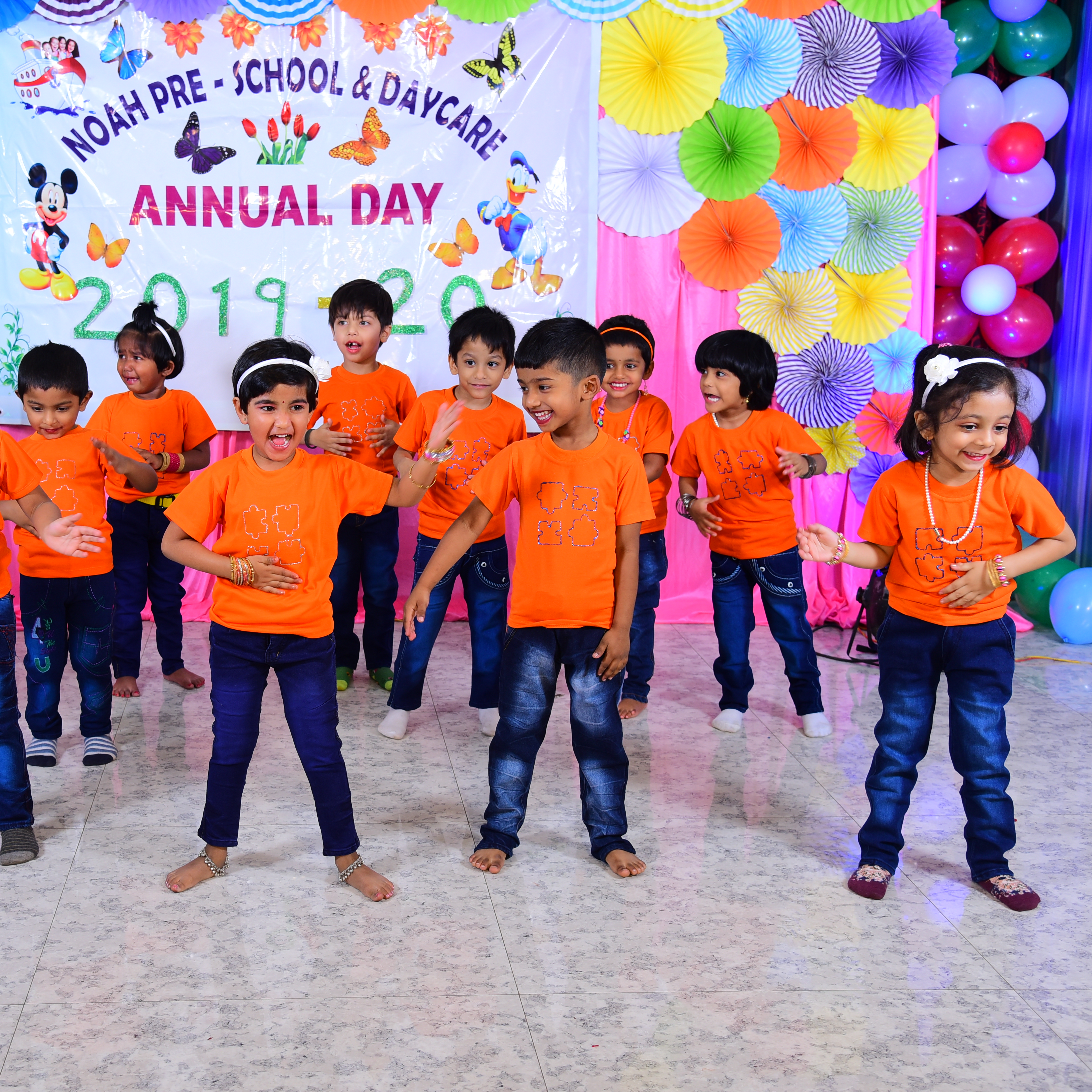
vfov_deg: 34.7
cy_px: 548
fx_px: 1749
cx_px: 326
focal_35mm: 49
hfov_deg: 34.2
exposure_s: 1/125
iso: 250
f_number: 4.5
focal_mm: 38
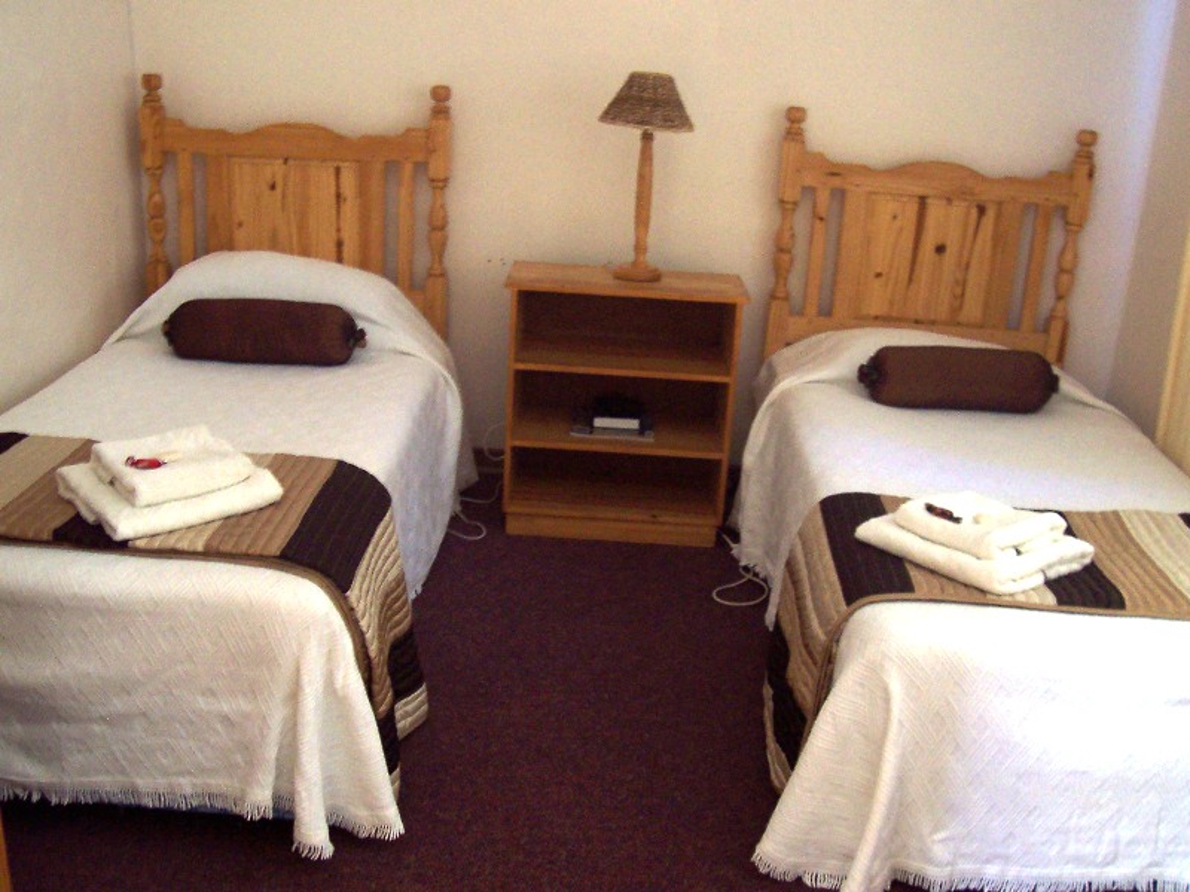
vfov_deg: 38.7
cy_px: 446
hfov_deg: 50.1
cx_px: 595
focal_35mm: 37
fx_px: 1272
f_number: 2.8
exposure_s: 1/8
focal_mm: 5.6
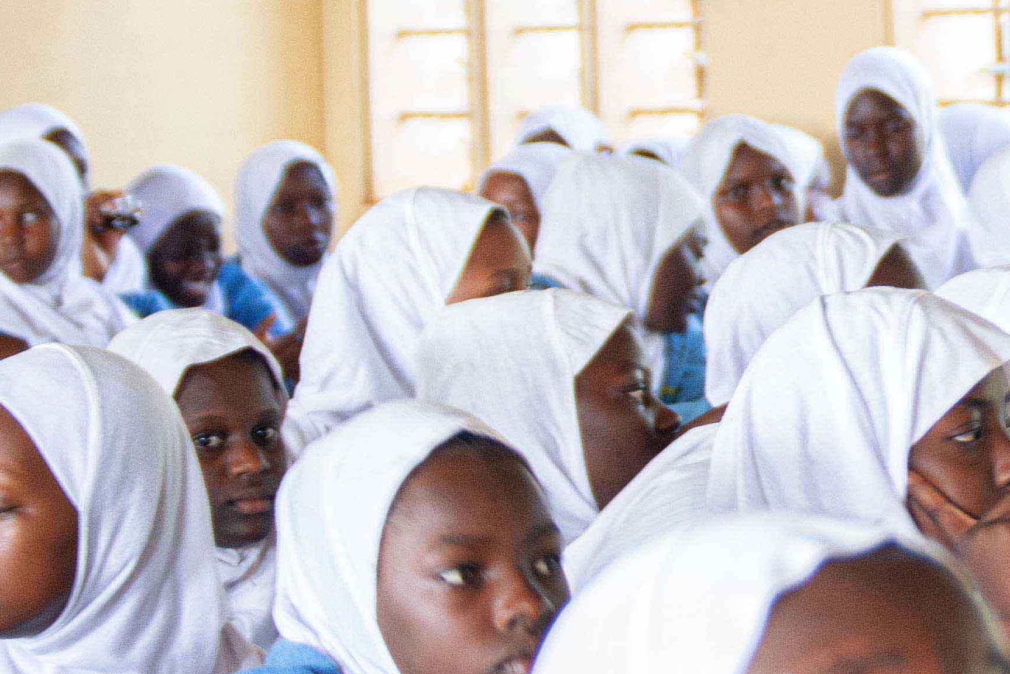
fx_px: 8045
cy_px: 117
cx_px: 1338
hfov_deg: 7.1
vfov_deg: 4.8
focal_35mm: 287
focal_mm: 55
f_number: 4.5
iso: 800
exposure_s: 1/40
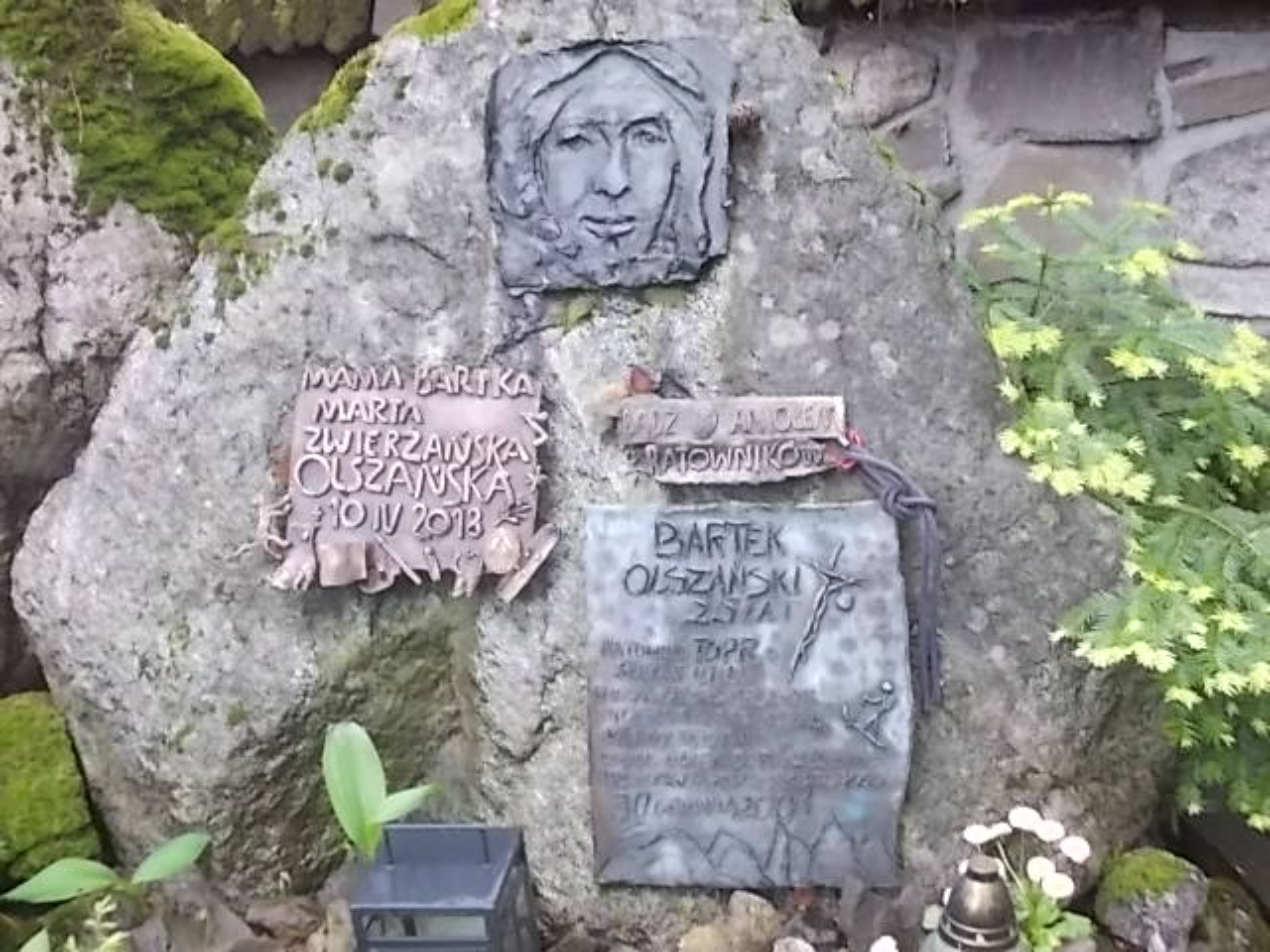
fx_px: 1578
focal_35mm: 43
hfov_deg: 43.9
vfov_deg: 33.6
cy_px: 476
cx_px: 635
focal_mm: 6.1
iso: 160
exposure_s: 1/30
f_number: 3.3
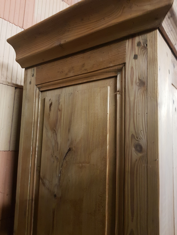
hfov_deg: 53.1
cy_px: 118
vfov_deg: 67.3
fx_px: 177
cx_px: 88
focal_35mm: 26
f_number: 1.7
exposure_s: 1/10
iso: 320
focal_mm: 4.2
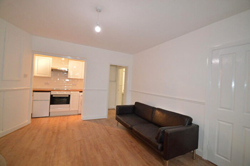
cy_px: 83
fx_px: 104
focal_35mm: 15
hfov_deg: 100.4
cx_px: 125
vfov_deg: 77.3
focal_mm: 10
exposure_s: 1/60
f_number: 3.5
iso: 1100
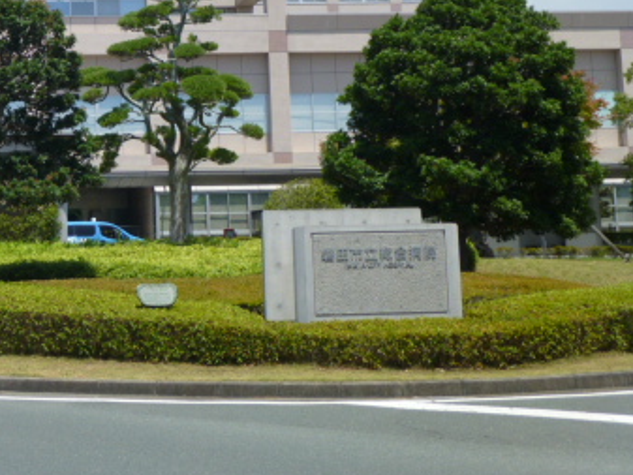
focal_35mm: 74
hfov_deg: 25.4
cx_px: 43
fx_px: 1354
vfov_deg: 19.5
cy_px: 36
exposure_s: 1/1000
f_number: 3.7
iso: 100
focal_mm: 6.9
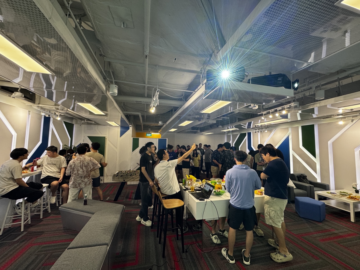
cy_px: 135
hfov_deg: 102.1
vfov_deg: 85.7
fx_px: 146
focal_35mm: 14
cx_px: 180
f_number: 2.2
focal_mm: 2.22
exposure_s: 1/90
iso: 200
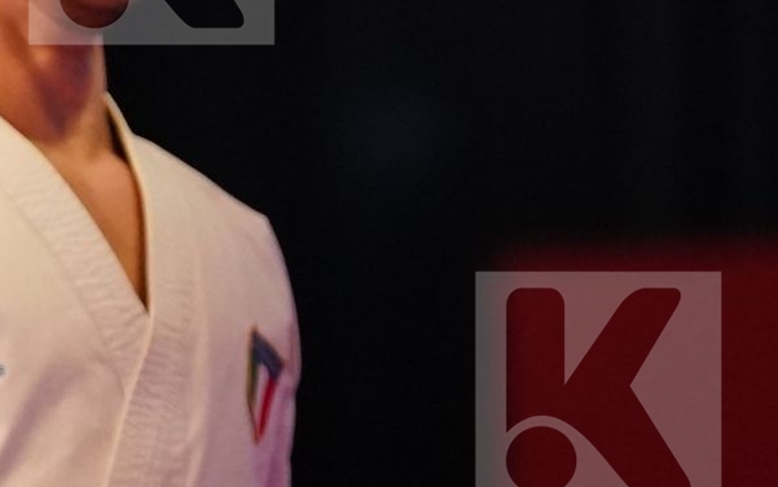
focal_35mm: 821
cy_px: 392
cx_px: 152
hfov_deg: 2.6
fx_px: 17411
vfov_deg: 1.6
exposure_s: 1/500
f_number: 2.8
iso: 5000
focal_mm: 176
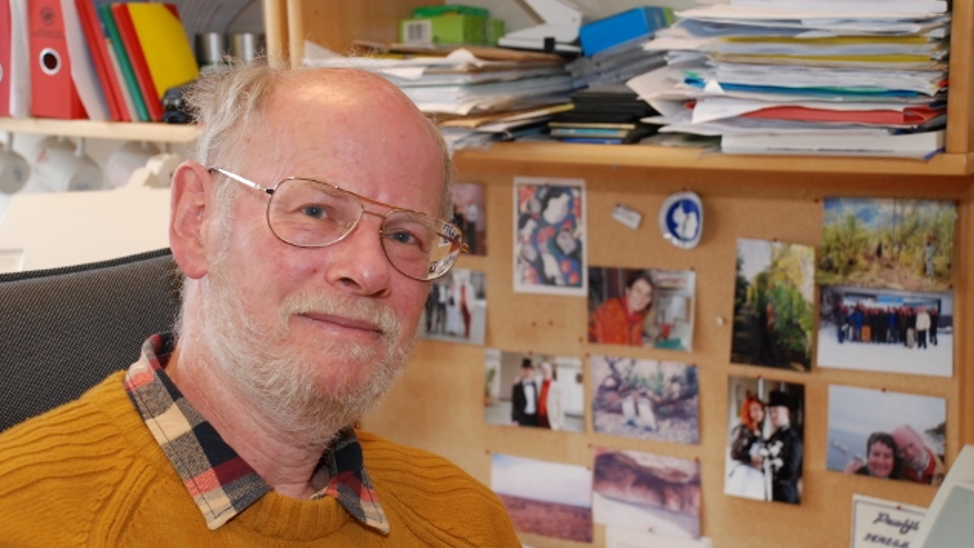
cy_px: 280
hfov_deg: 30.2
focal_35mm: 70
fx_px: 1808
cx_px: 483
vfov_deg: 17.2
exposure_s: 1/160
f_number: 6.3
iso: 640
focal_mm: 44
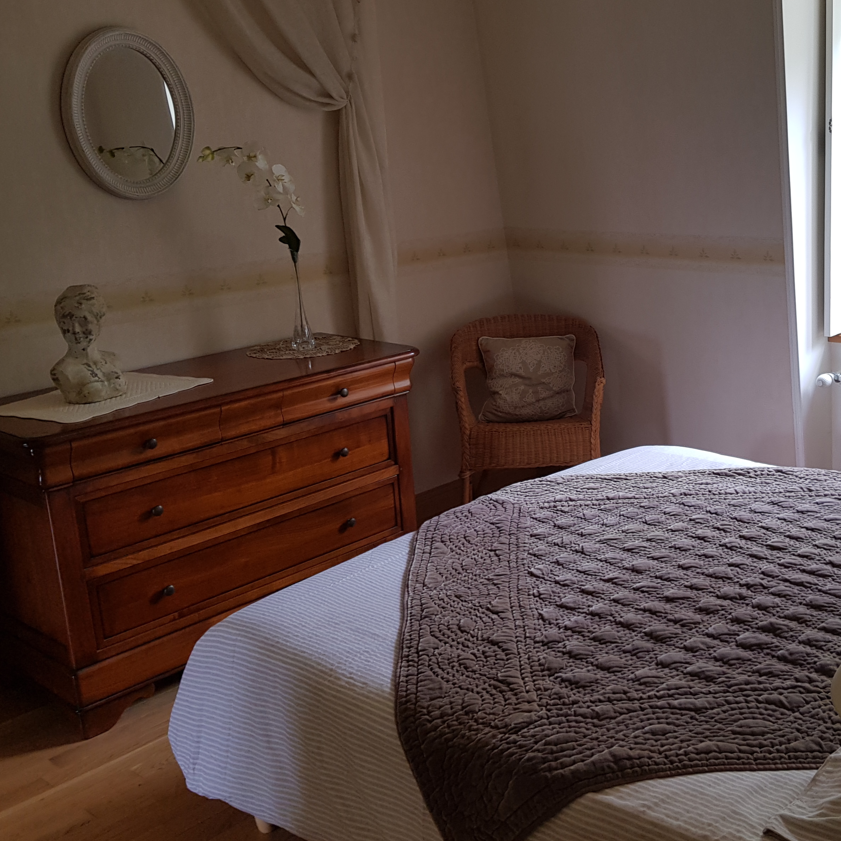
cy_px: 398
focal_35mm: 39
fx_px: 1072
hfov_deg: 41.6
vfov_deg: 42.8
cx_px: 629
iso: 64
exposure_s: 1/50
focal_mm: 4.2
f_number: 1.7
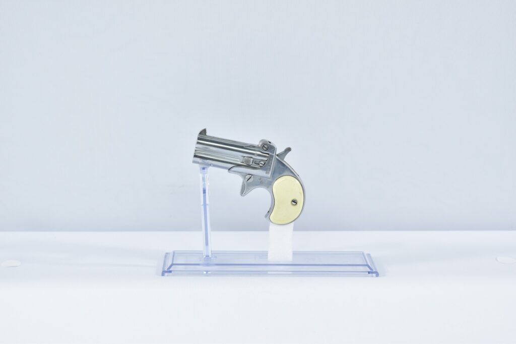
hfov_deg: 27.0
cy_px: 172
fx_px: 1075
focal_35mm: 75
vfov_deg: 18.2
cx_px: 258
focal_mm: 50
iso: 640
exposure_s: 1/20
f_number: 5.6
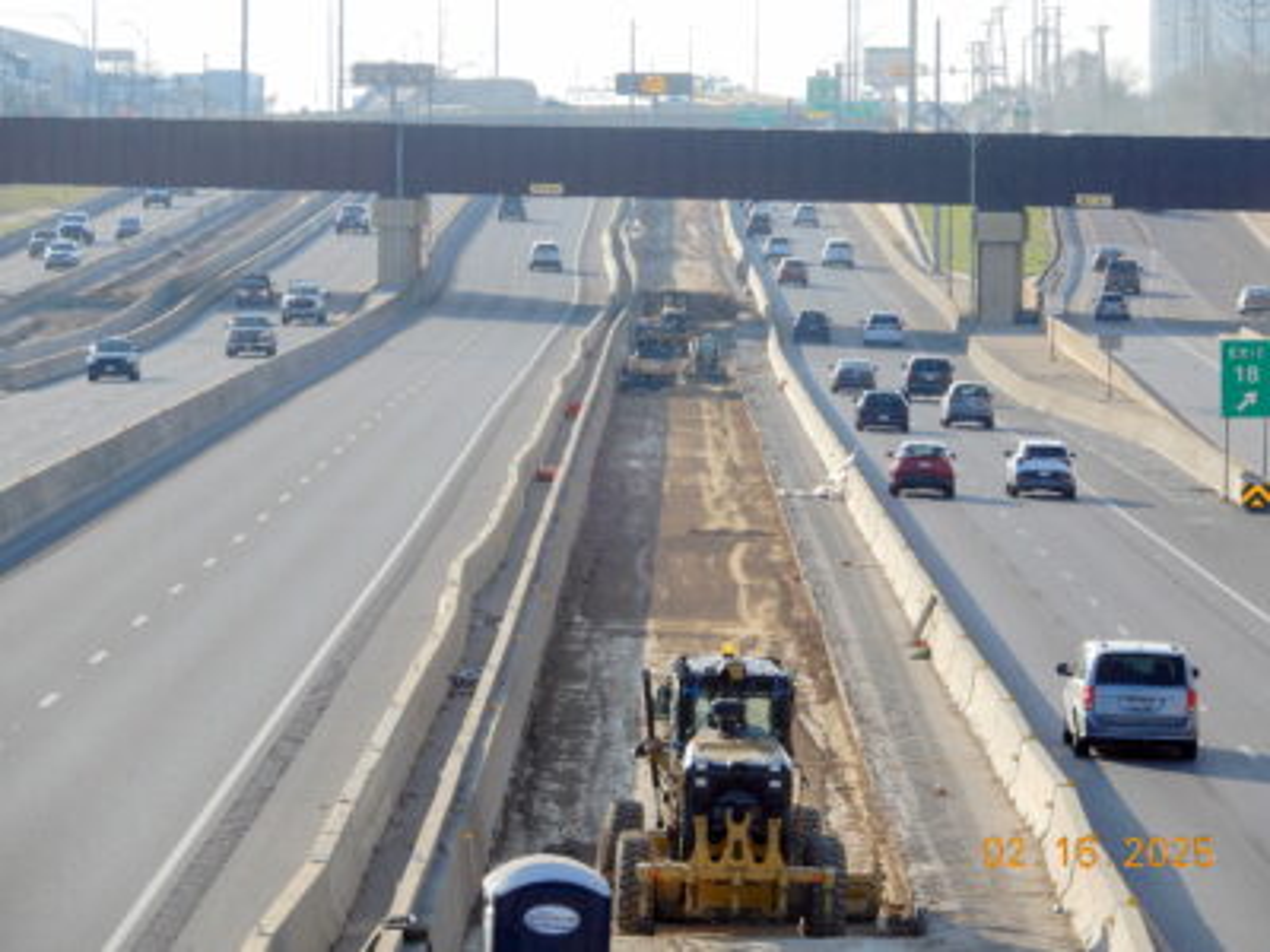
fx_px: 8255
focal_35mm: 225
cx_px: 635
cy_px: 476
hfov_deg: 8.8
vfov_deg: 6.6
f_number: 5.6
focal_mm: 40.1
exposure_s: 1/400
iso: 80
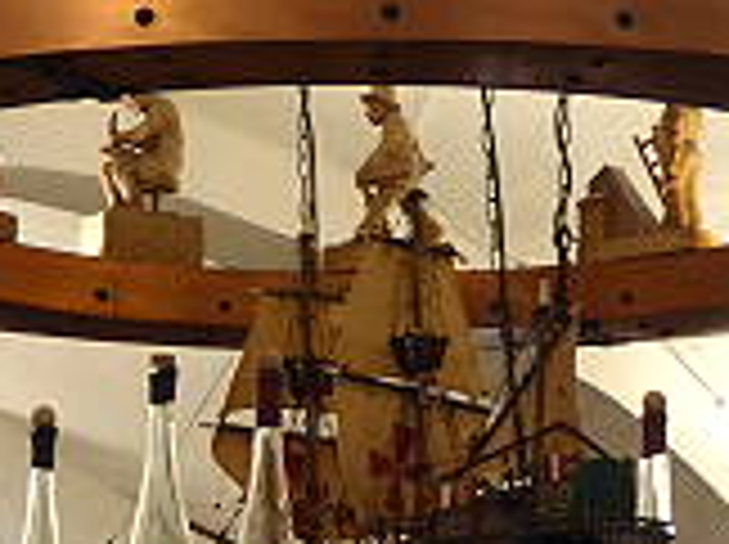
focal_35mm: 185
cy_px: 483
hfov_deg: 10.7
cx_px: 342
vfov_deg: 8.0
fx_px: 3890
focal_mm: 10.9
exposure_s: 1/10
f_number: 4.3
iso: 400
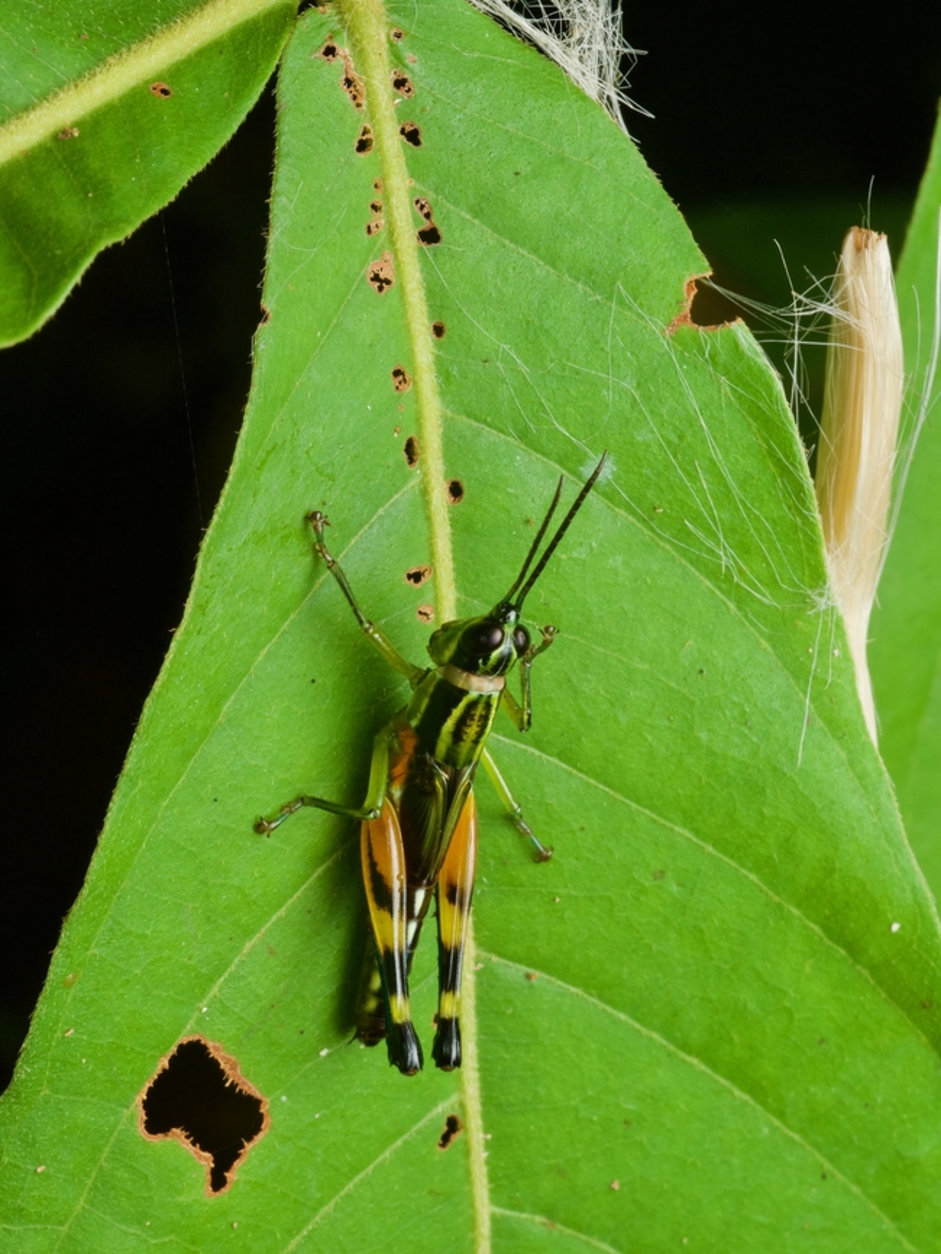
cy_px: 627
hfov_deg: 12.4
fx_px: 4347
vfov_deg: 16.4
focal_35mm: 120
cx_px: 470
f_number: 16
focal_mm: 60
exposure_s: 1/60
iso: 400
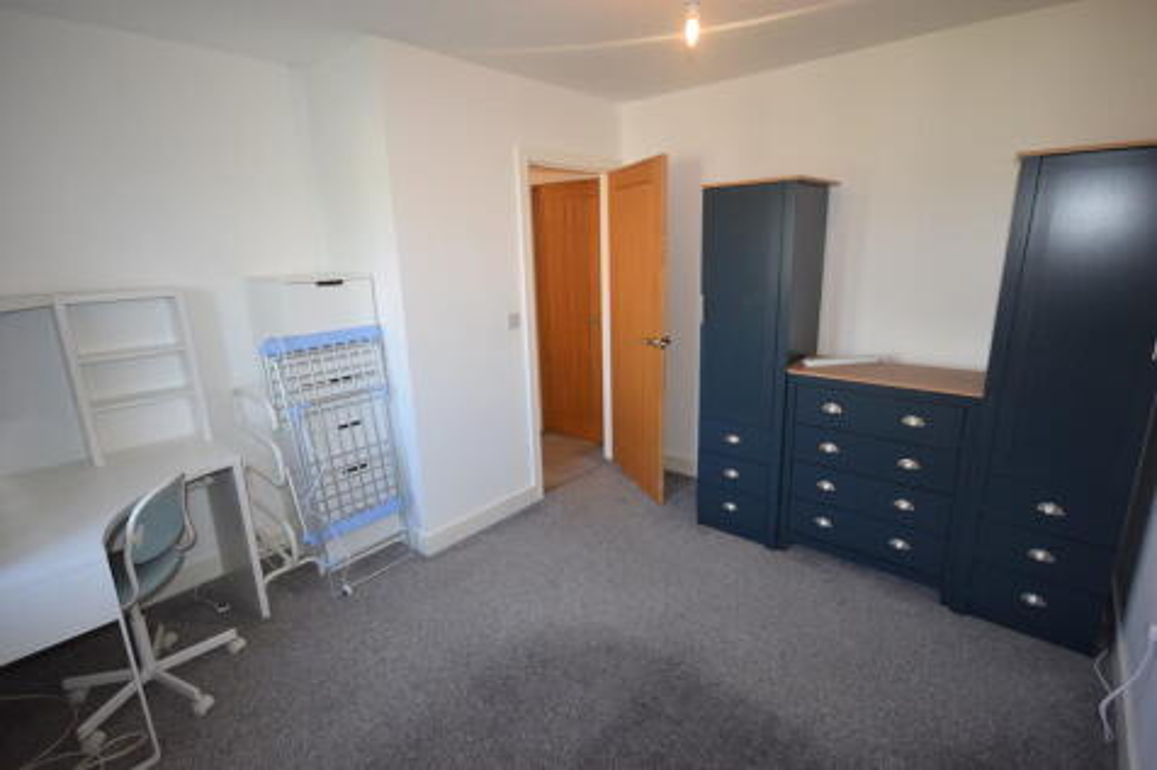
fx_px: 554
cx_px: 578
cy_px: 385
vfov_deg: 69.6
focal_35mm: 17
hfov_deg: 92.5
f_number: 5
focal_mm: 11.5
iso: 800
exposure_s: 1/100
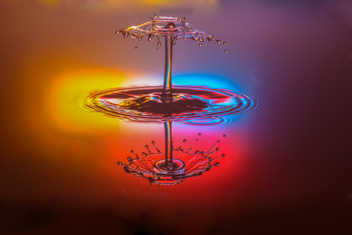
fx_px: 880
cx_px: 176
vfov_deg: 15.2
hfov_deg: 22.6
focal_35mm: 90
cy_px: 118
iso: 200
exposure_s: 1.9
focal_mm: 90
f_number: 18
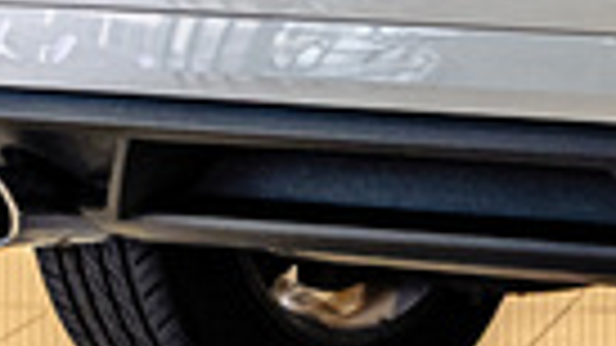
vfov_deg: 3.1
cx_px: 1410
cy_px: -382
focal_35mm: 392
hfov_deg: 5.4
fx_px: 6402
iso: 500
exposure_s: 1/125
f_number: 4
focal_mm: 50
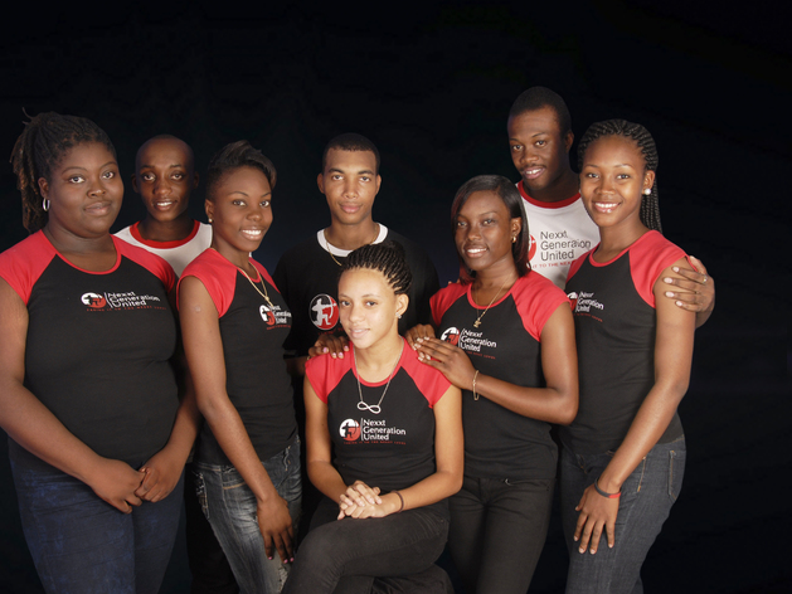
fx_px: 984
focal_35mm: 43
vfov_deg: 33.6
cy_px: 293
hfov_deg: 43.7
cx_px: 341
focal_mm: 26
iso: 125
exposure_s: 1/60
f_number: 6.7
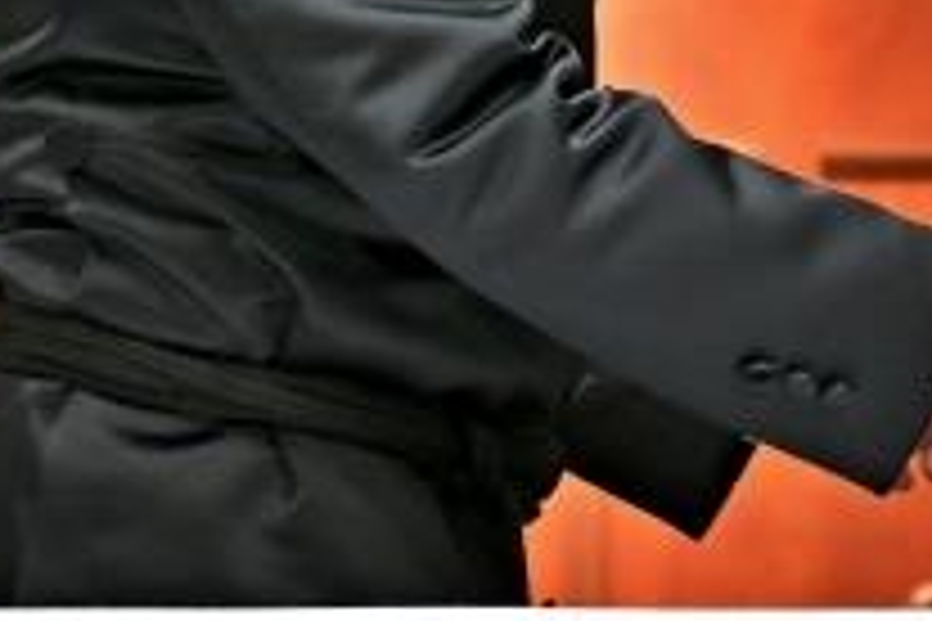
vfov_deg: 0.9
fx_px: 38364
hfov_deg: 1.4
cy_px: -504
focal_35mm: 1482
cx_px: 1162
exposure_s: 1/250
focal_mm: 200
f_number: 2.8
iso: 400
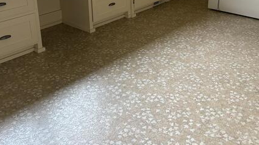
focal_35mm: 43
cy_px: 11
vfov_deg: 26.6
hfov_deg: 47.3
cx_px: 141
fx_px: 295
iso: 125
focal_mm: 5.96
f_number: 1.6
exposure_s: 1/60
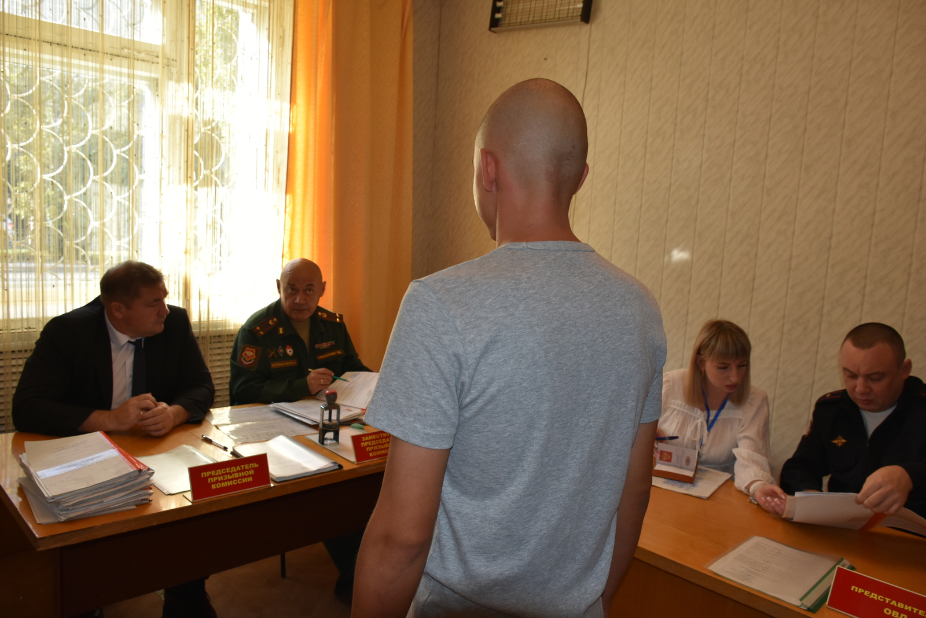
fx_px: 695
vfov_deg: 48.0
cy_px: 309
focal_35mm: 27
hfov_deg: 67.4
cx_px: 463
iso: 400
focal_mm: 18
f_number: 5
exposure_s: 1/200
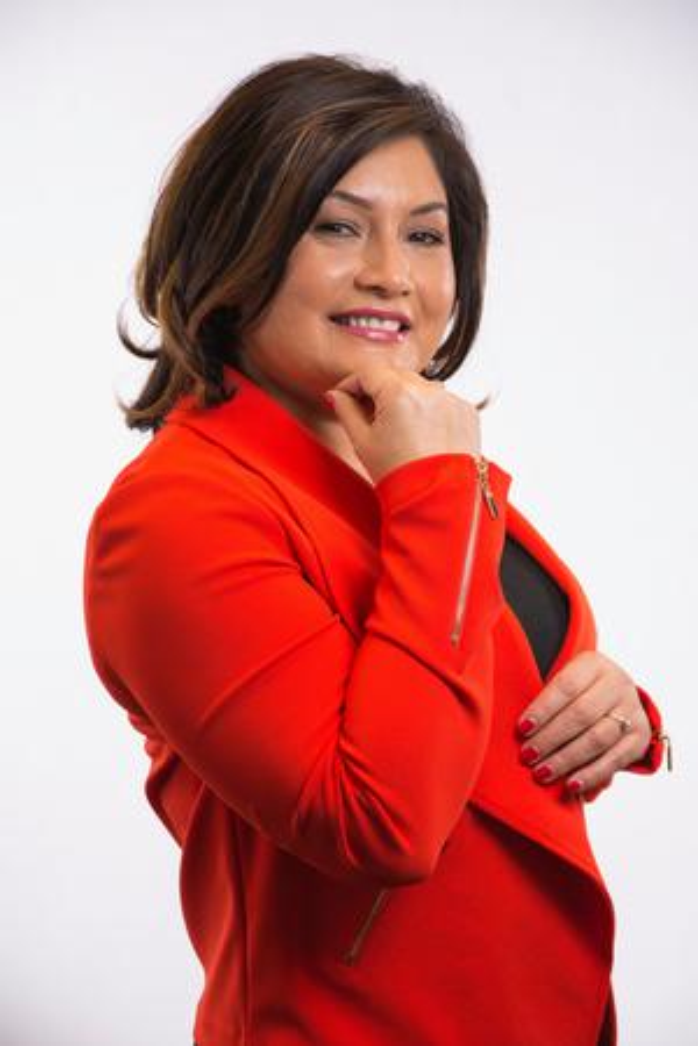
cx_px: 349
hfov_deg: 13.0
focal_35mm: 105
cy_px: 523
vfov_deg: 19.5
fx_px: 3054
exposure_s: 1/160
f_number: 4.5
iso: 200
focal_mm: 70
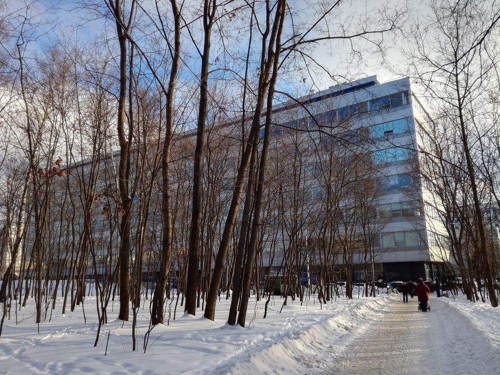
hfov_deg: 65.3
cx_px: 250
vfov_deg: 51.3
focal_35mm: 27
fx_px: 390
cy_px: 188
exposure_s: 1/708
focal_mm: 3.79
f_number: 2
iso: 50
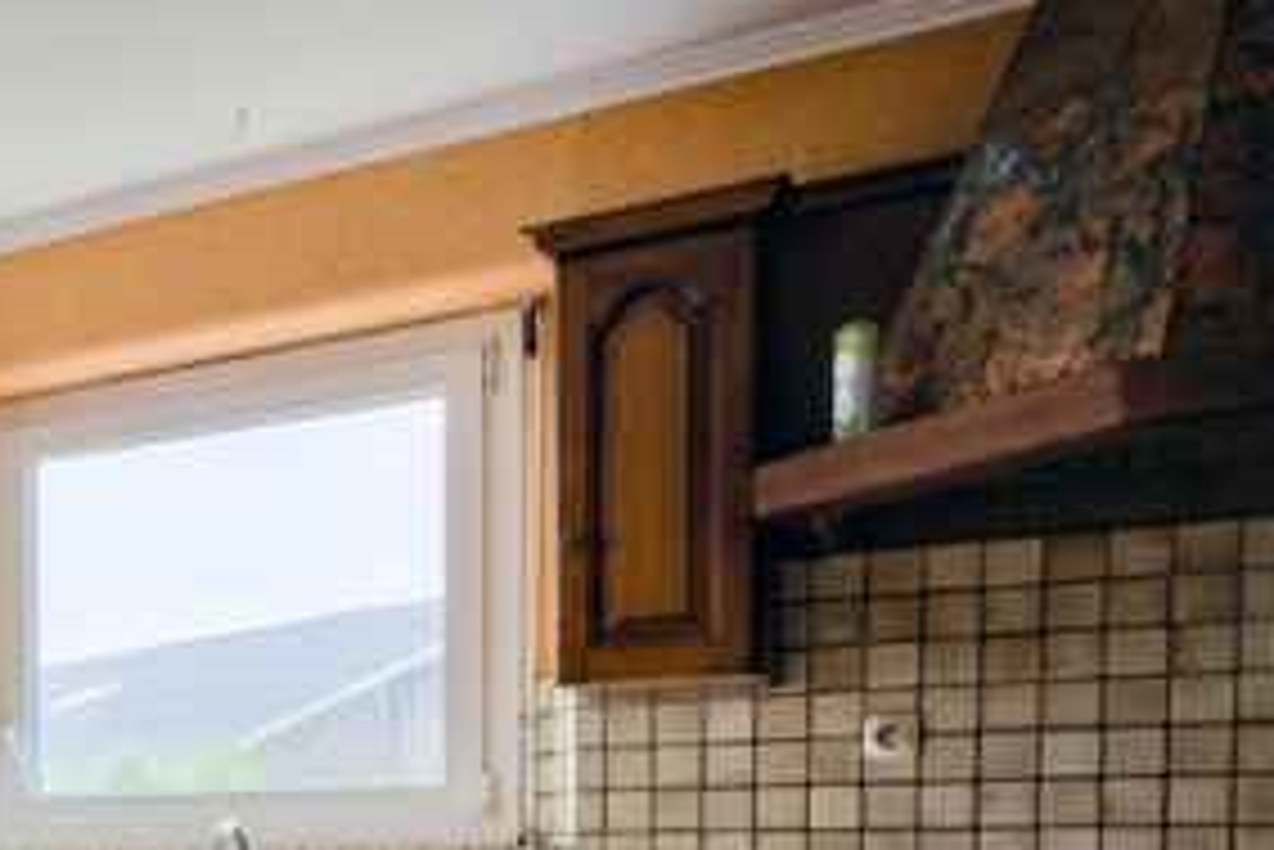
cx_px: -311
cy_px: 911
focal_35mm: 48
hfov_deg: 32.6
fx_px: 1699
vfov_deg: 26.2
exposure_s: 1/4
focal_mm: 17
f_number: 8
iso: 800
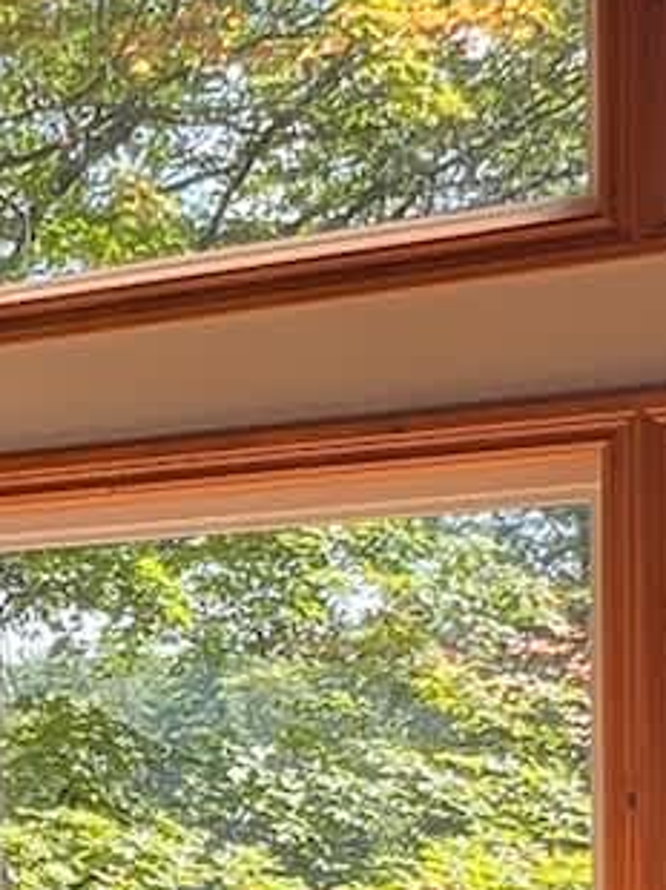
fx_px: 2209
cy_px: 930
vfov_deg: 21.8
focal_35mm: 86
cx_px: -187
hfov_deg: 16.3
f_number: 1.8
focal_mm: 1.6
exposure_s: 1/147
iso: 32
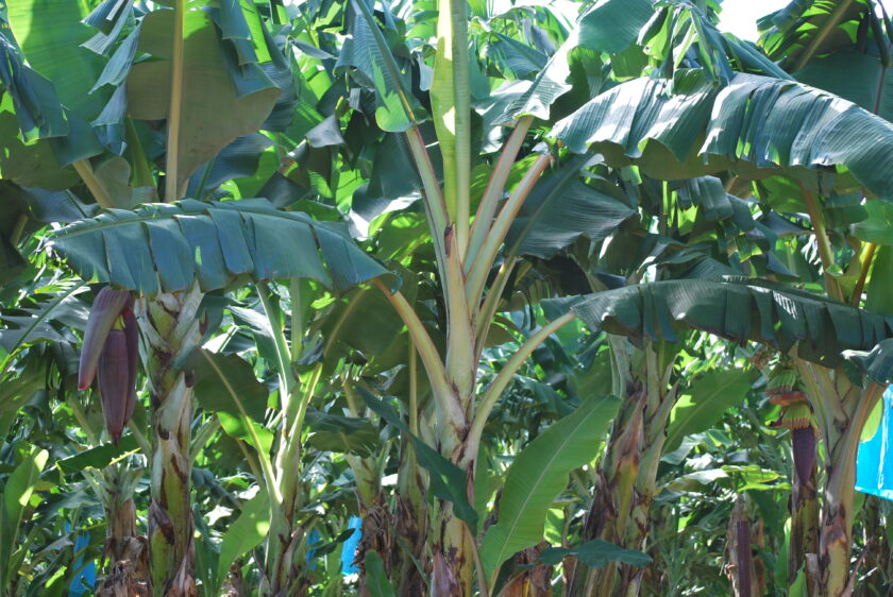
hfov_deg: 24.6
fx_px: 2049
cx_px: 446
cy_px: 298
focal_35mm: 82
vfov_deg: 16.6
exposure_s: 1/125
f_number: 5.6
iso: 160
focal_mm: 55
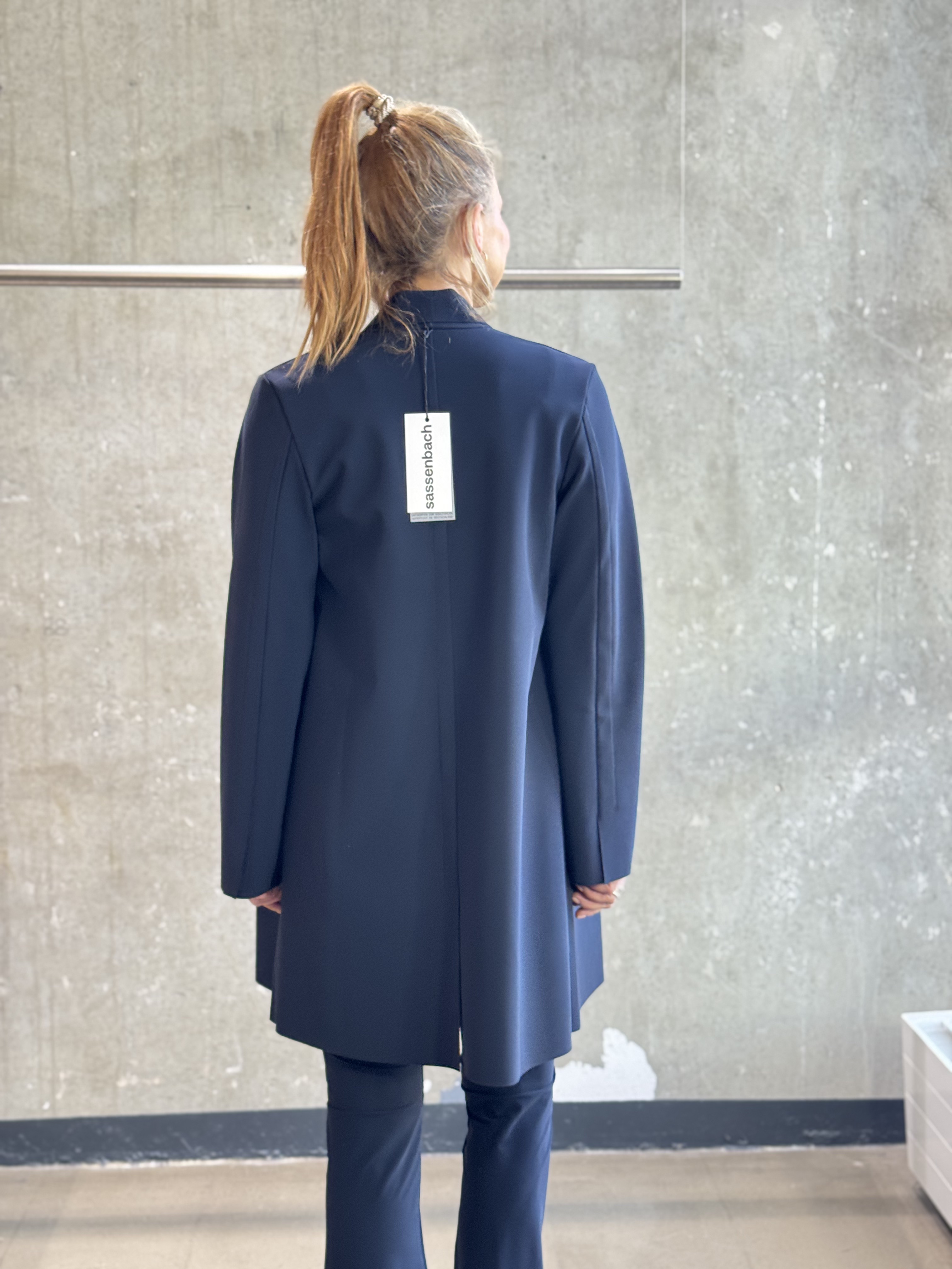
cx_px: 476
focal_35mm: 48
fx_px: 1760
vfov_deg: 39.7
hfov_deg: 30.3
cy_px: 634
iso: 160
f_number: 1.78
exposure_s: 1/50
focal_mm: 6.76
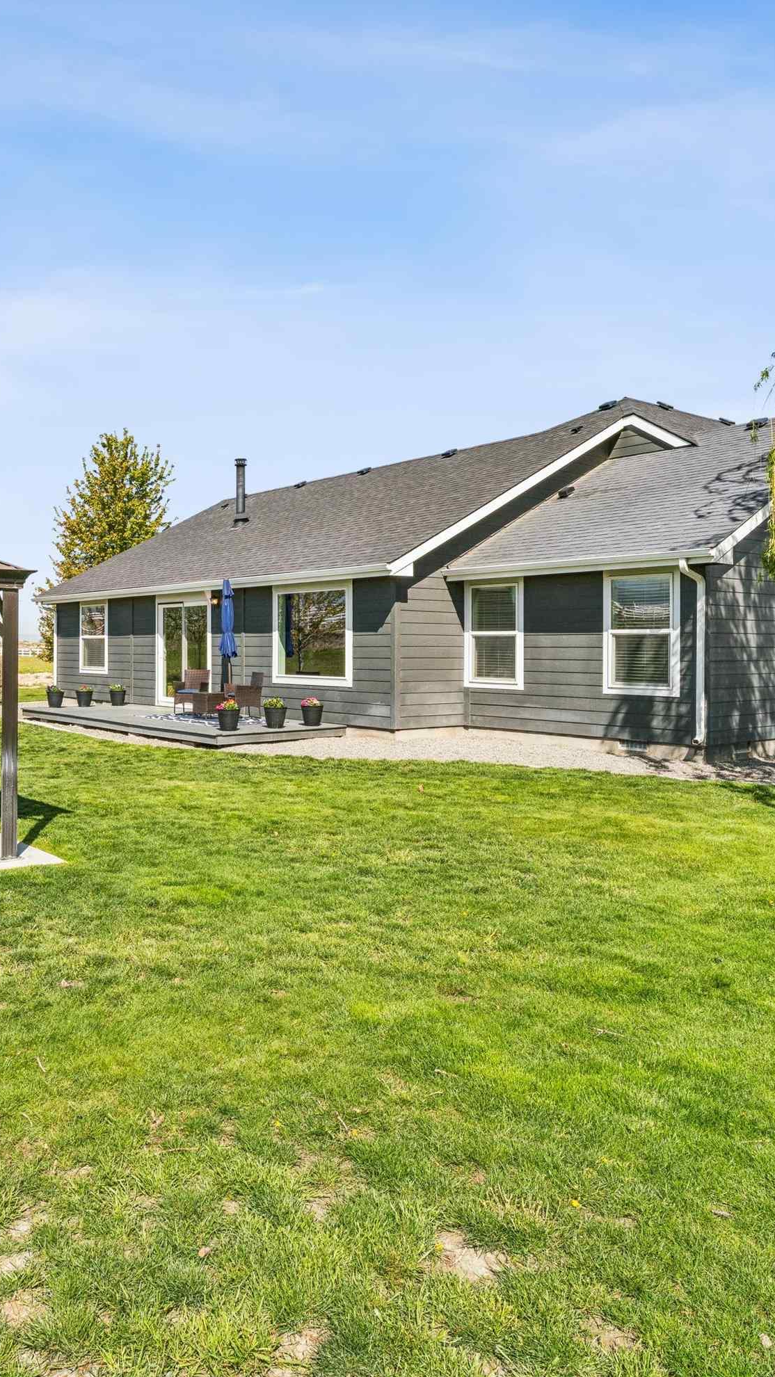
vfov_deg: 71.2
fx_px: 962
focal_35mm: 26
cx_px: 179
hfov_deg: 42.3
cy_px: 666
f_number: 13
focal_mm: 16.2
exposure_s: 1/400
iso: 400
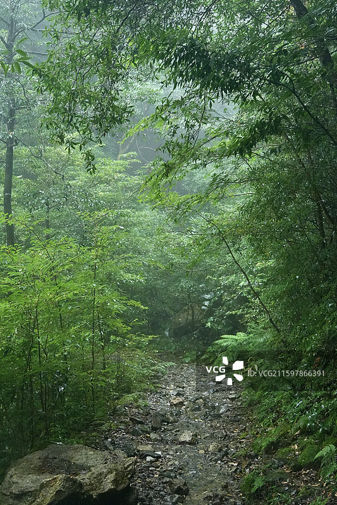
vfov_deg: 46.4
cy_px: 252
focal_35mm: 42
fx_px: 590
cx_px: 168
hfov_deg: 31.9
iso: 4000
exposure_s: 1/50
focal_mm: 28
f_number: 8
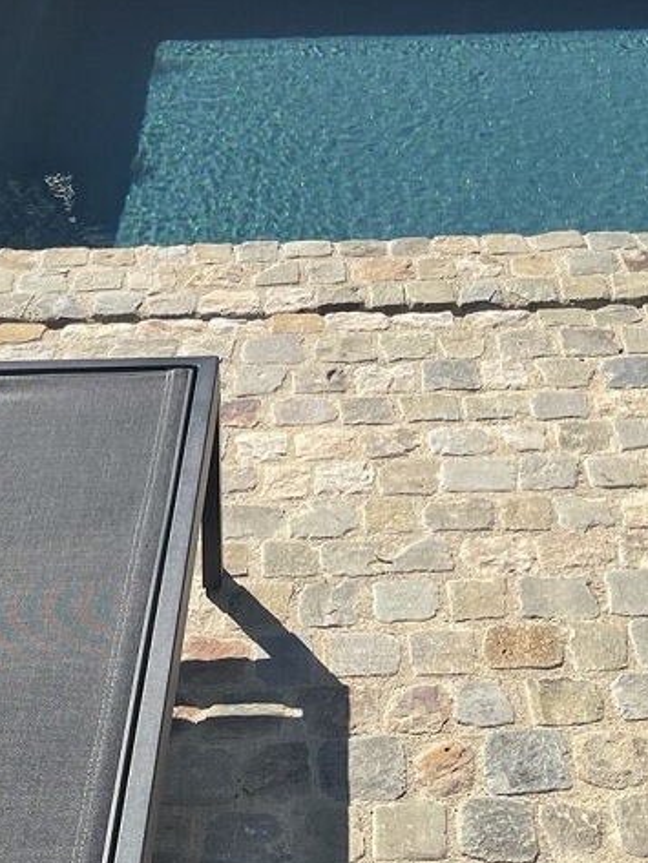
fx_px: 1871
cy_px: -233
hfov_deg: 19.5
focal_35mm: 75
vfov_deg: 23.3
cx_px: 480
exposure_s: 1/3663
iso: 32
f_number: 1.6
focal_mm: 5.1
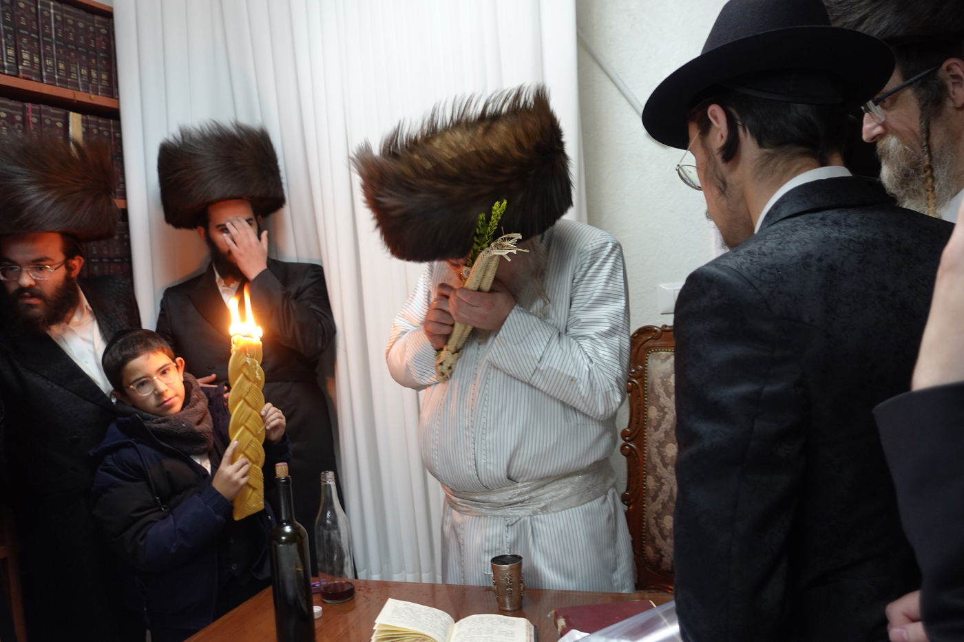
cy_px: 321
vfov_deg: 40.0
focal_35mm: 33
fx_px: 884
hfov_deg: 57.2
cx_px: 482
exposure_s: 1/40
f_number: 2.8
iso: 640
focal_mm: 12.79
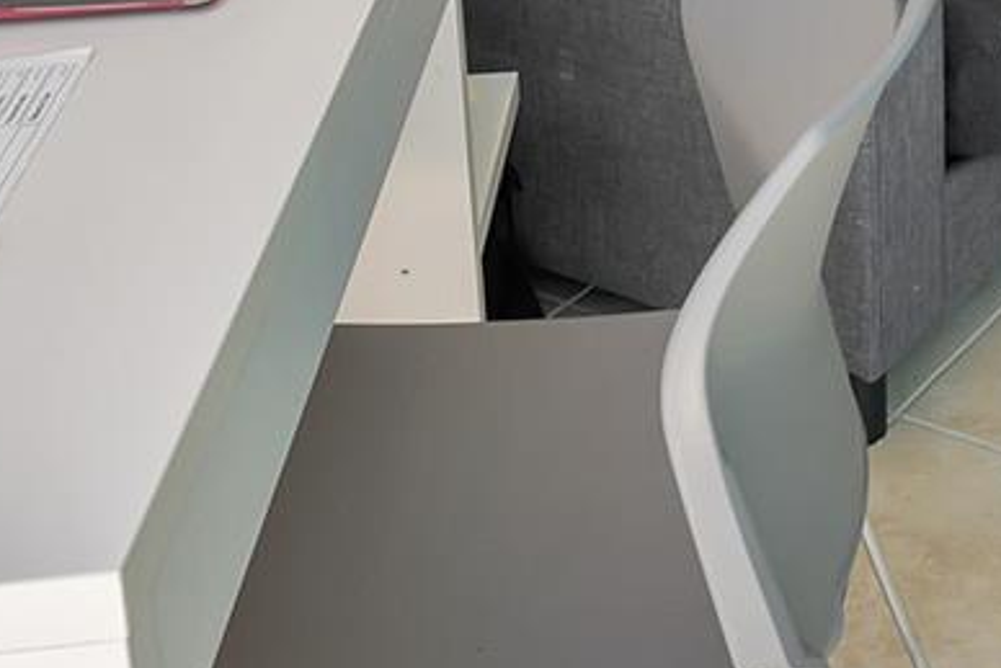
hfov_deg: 26.7
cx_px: 1076
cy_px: -344
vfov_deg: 17.4
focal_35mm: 70
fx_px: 1947
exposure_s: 1/60
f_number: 5
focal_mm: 17
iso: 100
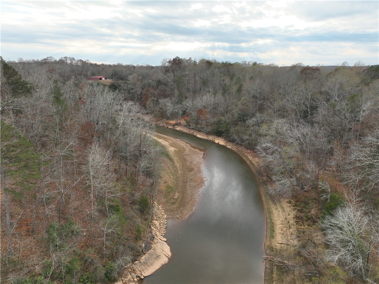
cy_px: 142
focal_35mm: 24
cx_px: 190
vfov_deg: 56.8
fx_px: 263
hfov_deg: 71.6
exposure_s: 1/200
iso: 420
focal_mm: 12.29
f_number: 2.8
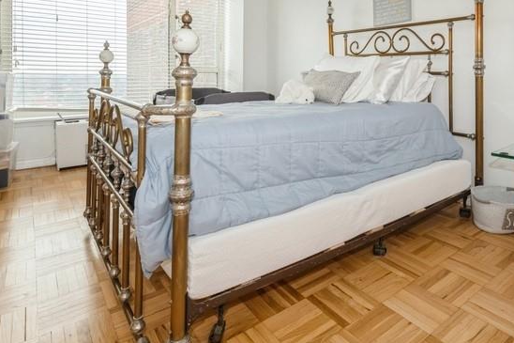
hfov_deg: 75.5
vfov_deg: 52.6
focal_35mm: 23
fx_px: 328
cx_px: 300
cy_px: 86
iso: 400
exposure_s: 1/30
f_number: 11
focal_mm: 14
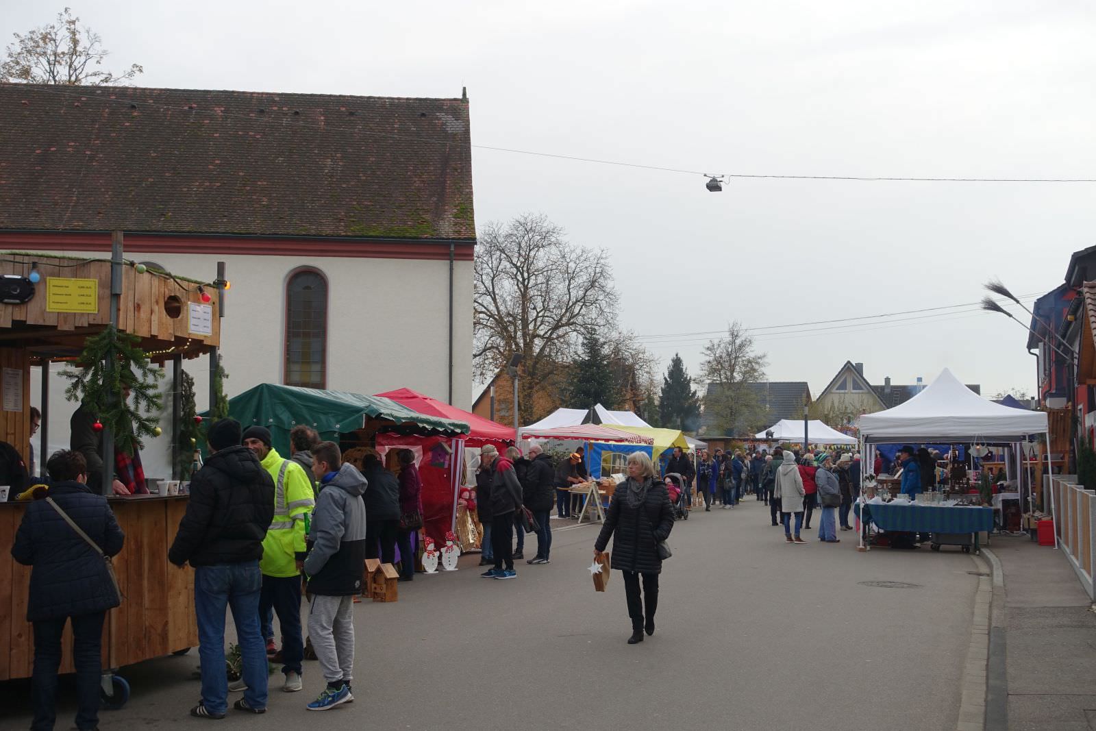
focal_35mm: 41
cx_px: 548
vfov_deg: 32.6
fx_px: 1248
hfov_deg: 47.4
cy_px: 366
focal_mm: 14.9
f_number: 4
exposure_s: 1/125
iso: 125
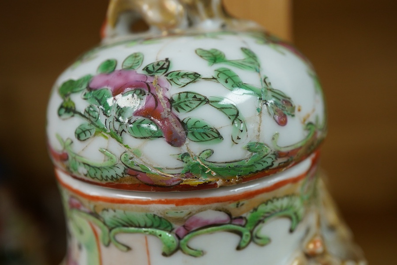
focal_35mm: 45
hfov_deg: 43.6
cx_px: 198
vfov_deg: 29.9
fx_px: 496
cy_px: 132
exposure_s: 1/125
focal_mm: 30
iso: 1250
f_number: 9
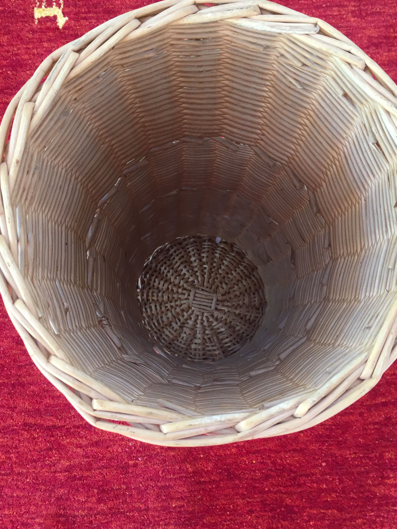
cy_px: 262
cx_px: 204
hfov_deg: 38.7
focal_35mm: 37
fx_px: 566
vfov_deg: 50.1
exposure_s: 1/33
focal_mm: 4.15
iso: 64
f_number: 2.2
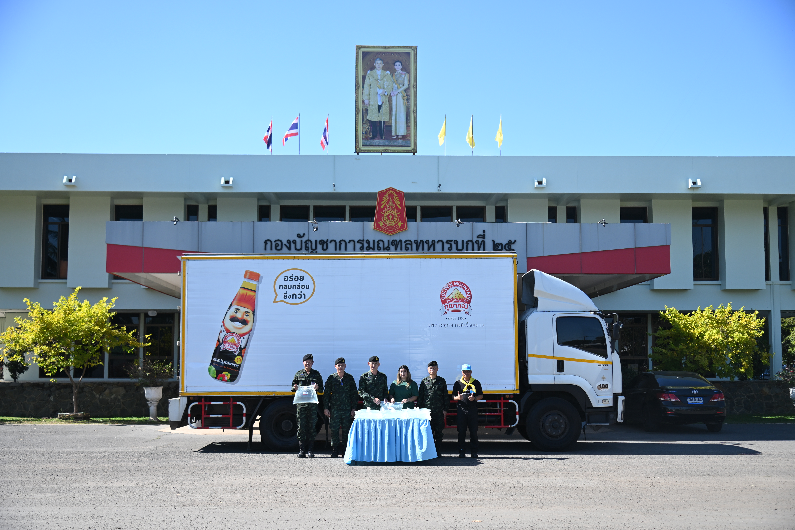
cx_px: 398
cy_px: 265
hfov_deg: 44.5
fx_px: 972
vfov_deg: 30.5
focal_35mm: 44
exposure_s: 1/1000
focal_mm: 44
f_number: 4
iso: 200
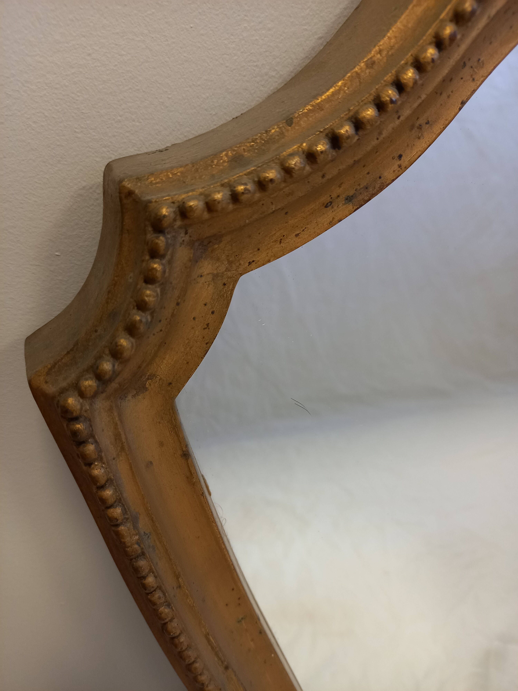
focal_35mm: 25
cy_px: 346
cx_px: 259
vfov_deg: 69.4
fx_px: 499
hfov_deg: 54.9
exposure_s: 1/50
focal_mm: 4.6
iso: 320
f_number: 2
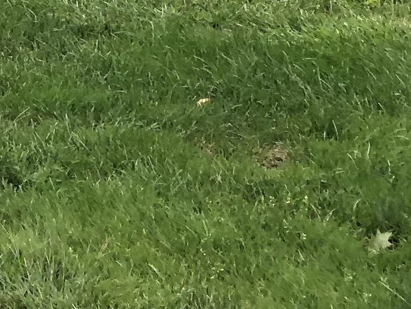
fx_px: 1829
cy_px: -496
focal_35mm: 154
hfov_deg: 10.7
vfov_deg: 8.6
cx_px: -611
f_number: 1.8
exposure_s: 1/657
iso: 20
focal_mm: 3.99
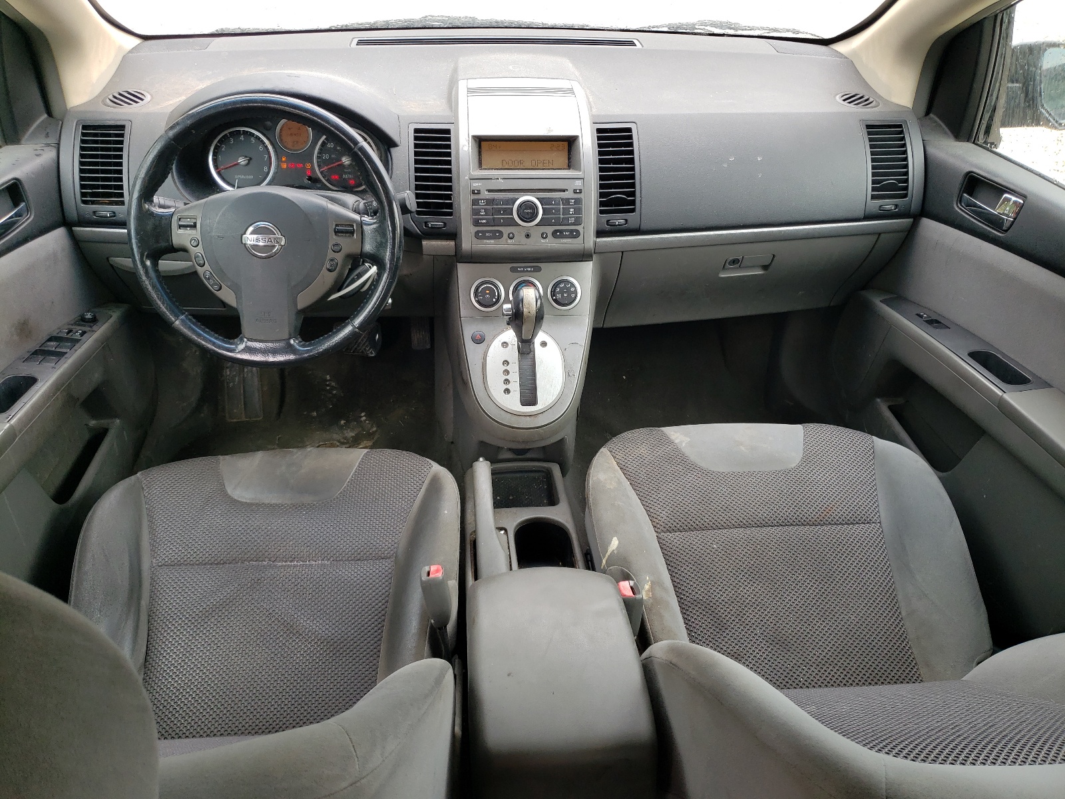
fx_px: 800
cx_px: 532
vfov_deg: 53.1
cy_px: 400
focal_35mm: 26
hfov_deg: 67.3
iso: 50
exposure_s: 1/192
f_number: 1.5
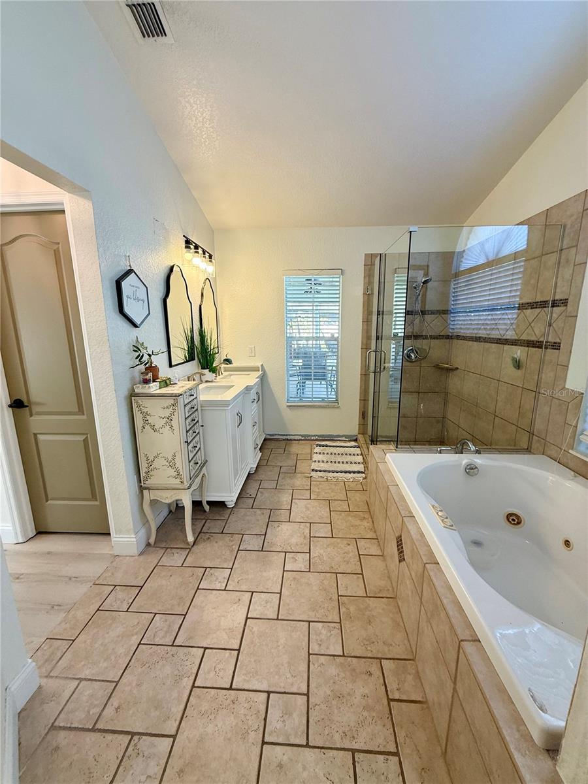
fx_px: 317
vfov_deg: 102.1
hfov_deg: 85.7
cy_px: 392
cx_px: 294
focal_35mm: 14
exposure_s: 1/40
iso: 80
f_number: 2.2
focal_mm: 2.22
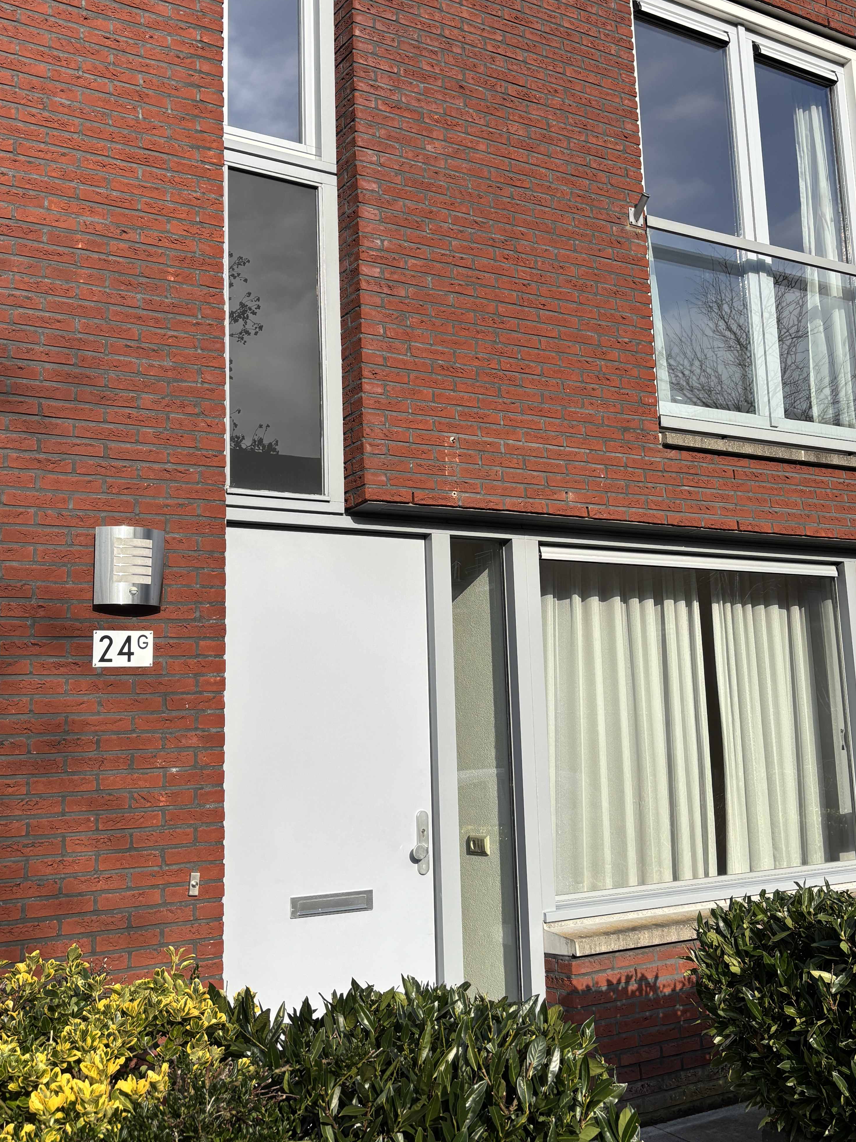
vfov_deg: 48.8
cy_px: 490
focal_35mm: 38
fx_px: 1253
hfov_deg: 37.7
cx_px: 480
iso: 50
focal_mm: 5.96
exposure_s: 1/2778
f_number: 1.6
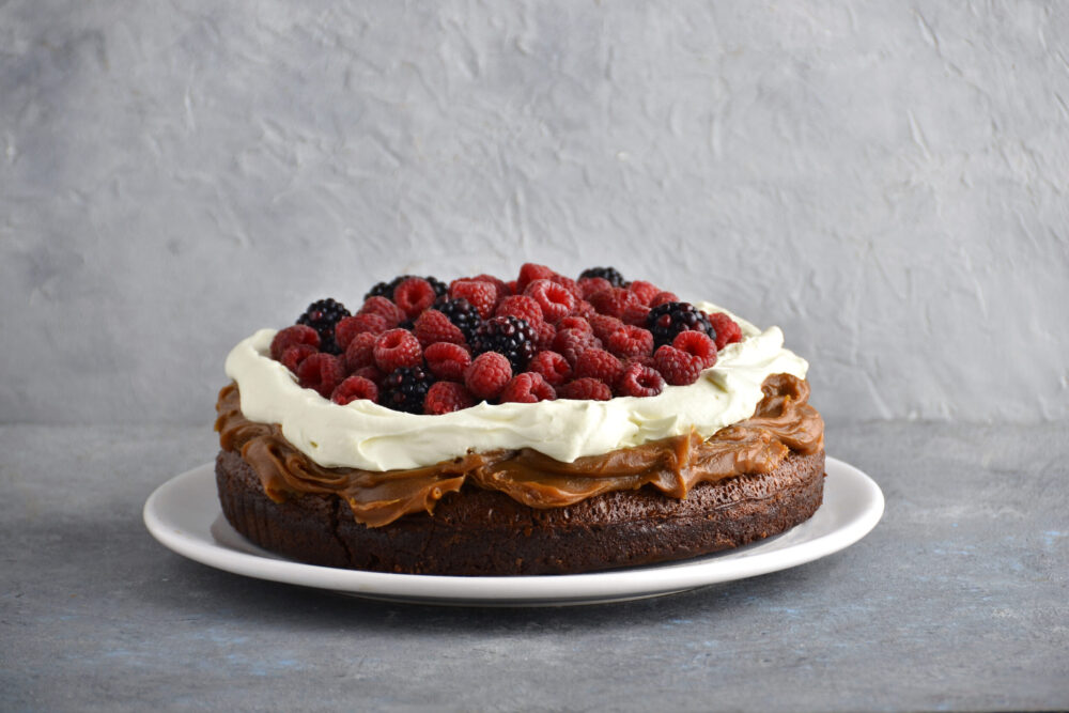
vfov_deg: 4.6
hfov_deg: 6.9
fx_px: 8909
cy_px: 356
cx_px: 534
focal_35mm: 300
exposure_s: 1/200
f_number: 6.3
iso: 160
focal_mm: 200
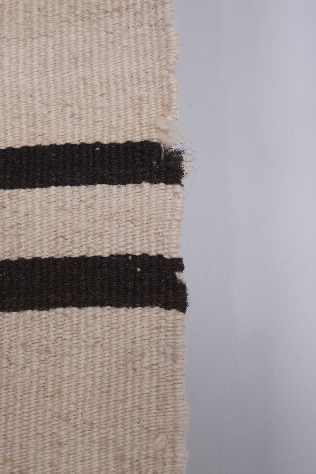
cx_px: 158
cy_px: 237
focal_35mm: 73
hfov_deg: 18.7
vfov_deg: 27.7
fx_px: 961
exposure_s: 1/160
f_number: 13
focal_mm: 48.4
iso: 160
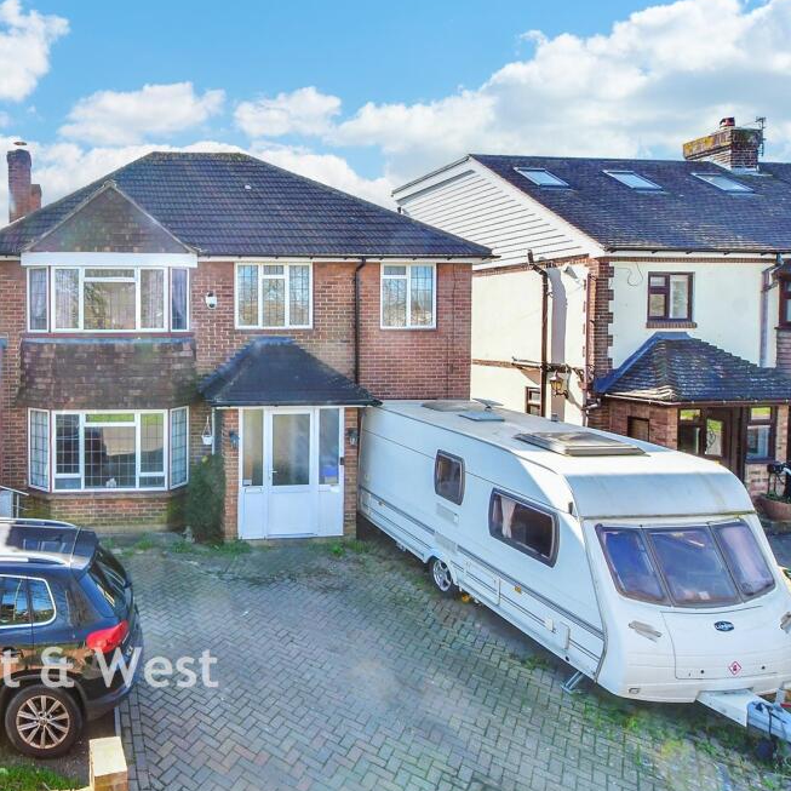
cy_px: 385
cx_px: 211
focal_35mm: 20
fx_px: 517
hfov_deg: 70.5
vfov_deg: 74.8
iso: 500
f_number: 8
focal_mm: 10
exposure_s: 1/250
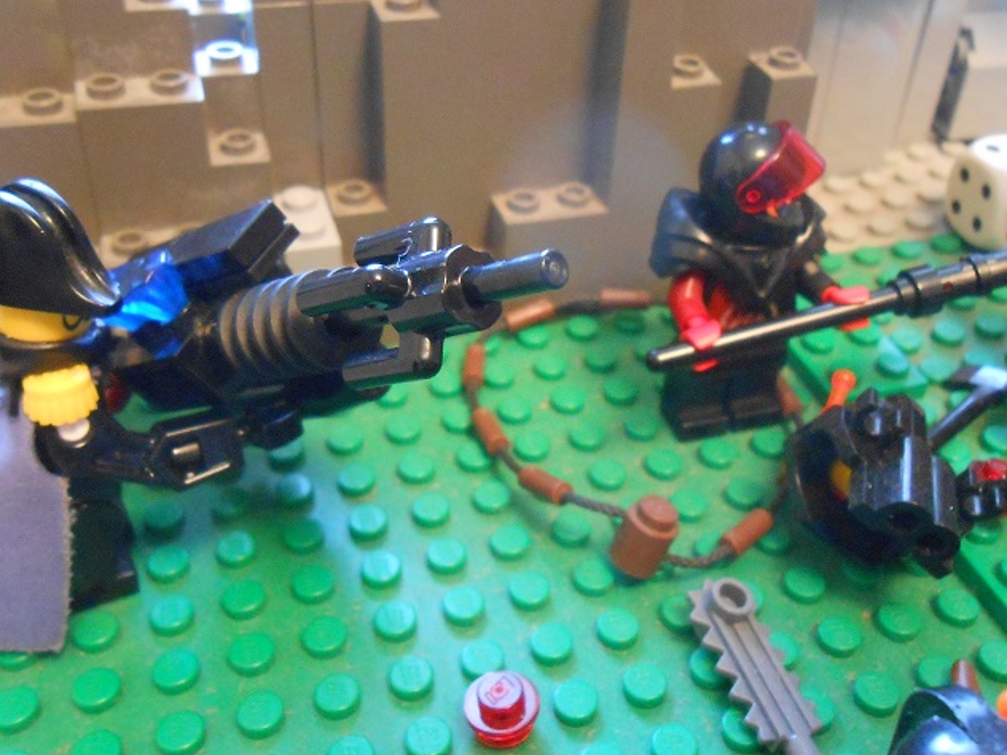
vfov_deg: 37.7
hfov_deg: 48.9
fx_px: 1105
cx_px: 537
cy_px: 333
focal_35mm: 38
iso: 800
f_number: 3.8
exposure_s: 1/2
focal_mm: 5.3
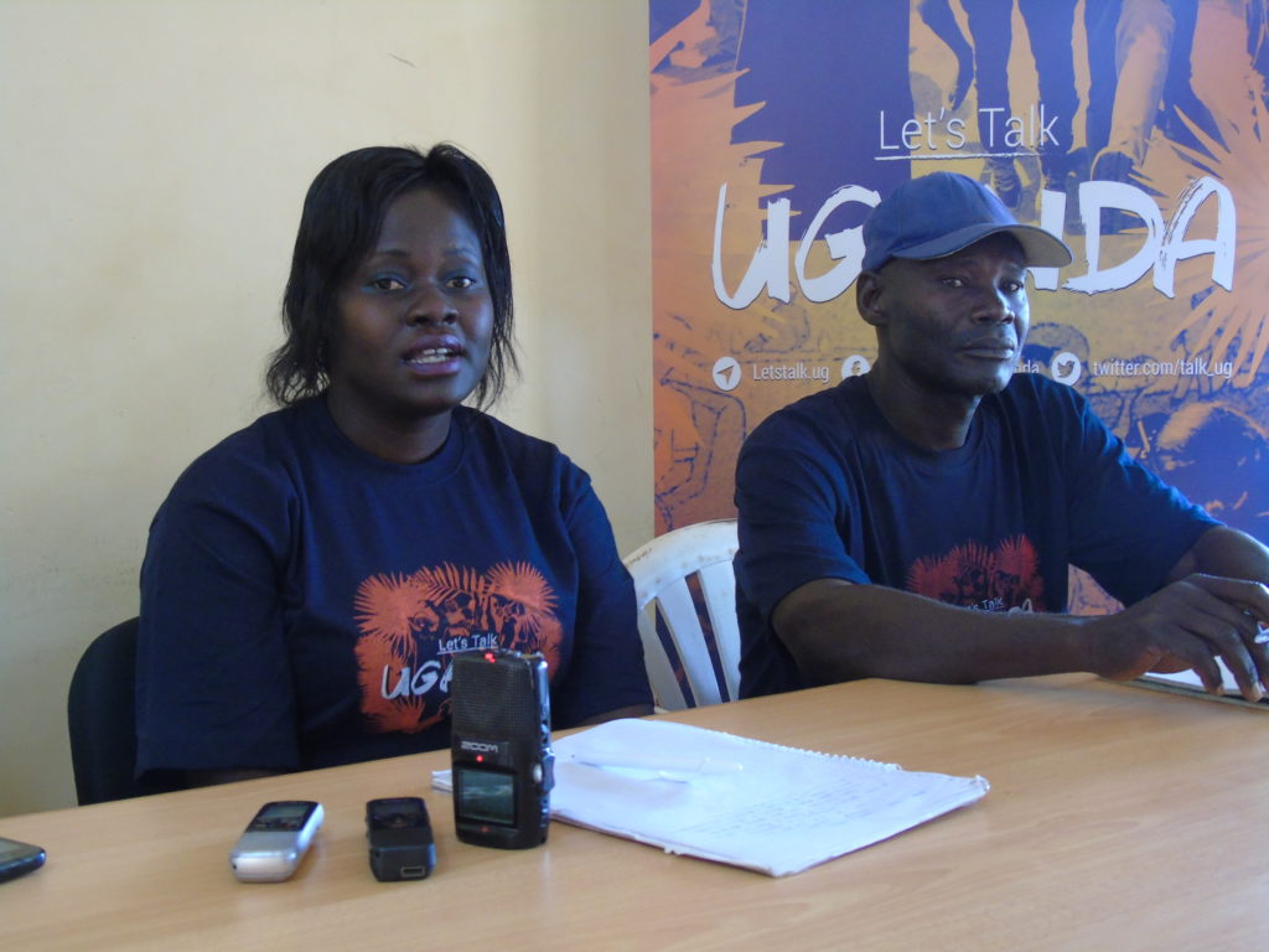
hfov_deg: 41.2
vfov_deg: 31.5
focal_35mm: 46
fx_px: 1686
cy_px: 476
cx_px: 634
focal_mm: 8.2
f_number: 4.1
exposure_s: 1/25
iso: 640
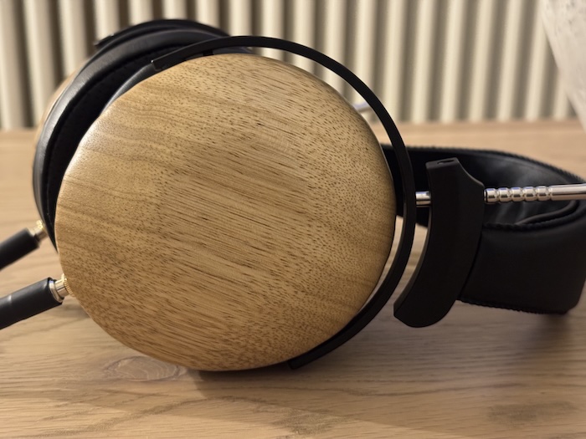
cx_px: 293
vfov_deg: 30.3
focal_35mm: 48
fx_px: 813
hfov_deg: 39.7
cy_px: 220
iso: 500
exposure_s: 1/25
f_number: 1.78
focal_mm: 6.76
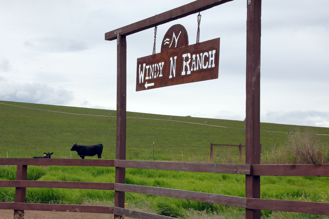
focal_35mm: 60
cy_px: 110
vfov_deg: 22.6
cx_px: 164
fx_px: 548
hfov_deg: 33.4
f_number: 9
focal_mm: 40
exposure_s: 1/320
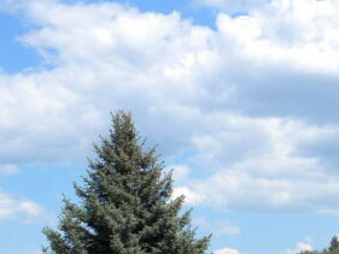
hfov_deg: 18.7
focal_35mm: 101
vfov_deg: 14.1
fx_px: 990
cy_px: 326
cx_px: 366
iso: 64
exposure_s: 1/110
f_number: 10
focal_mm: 6.6
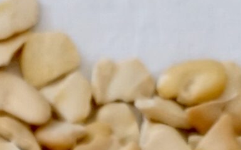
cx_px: -184
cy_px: 673
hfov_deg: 10.4
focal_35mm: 191
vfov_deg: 5.6
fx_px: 1254
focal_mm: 5.58
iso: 50
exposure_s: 1/115
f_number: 1.8
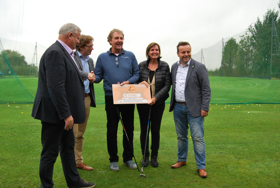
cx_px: 140
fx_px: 269
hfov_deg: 55.0
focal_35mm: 34
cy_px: 94
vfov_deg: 38.5
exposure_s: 1/125
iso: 180
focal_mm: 23
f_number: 5.6
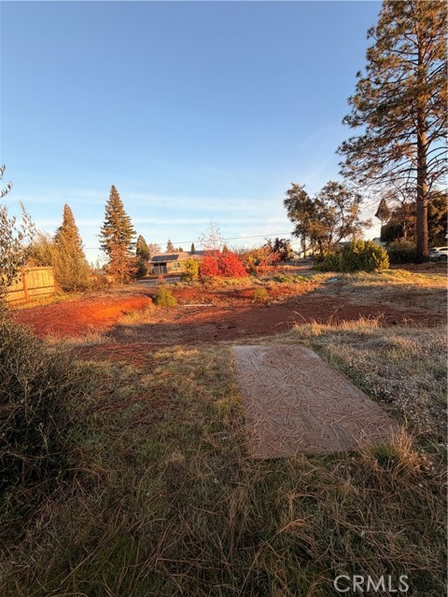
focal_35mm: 14
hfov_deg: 85.7
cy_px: 298
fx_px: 242
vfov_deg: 102.1
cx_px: 224
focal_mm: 2.22
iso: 50
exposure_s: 1/294
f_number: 2.2
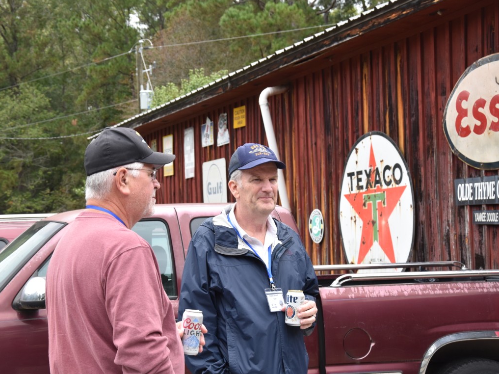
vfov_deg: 20.0
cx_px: 217
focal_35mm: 74
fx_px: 1060
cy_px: 187
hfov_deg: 26.5
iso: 400
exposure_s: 1/250
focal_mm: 45
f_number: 8
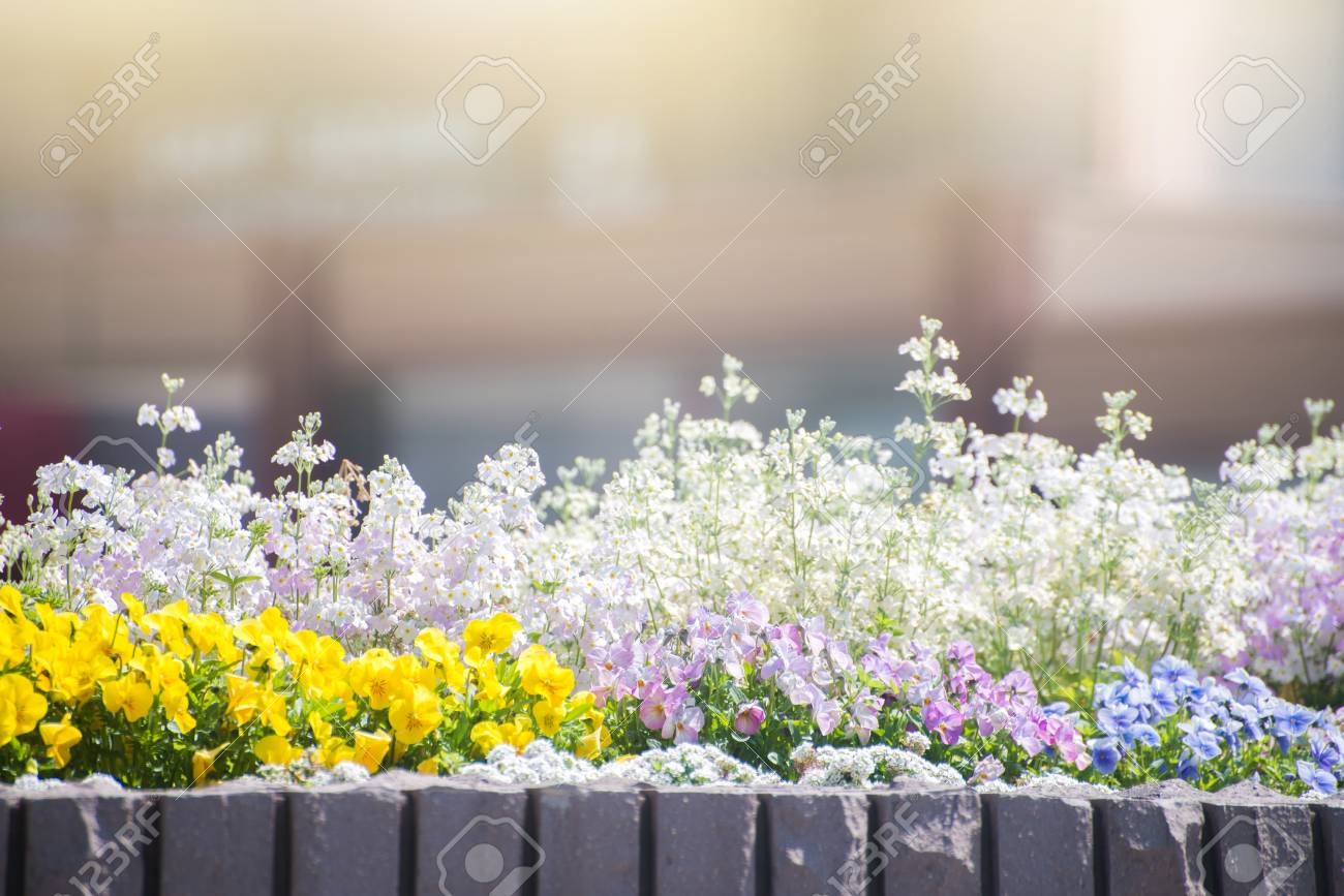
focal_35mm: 300
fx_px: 11200
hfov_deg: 6.9
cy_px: 448
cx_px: 672
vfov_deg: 4.6
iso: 110
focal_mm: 300
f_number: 5.6
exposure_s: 1/250
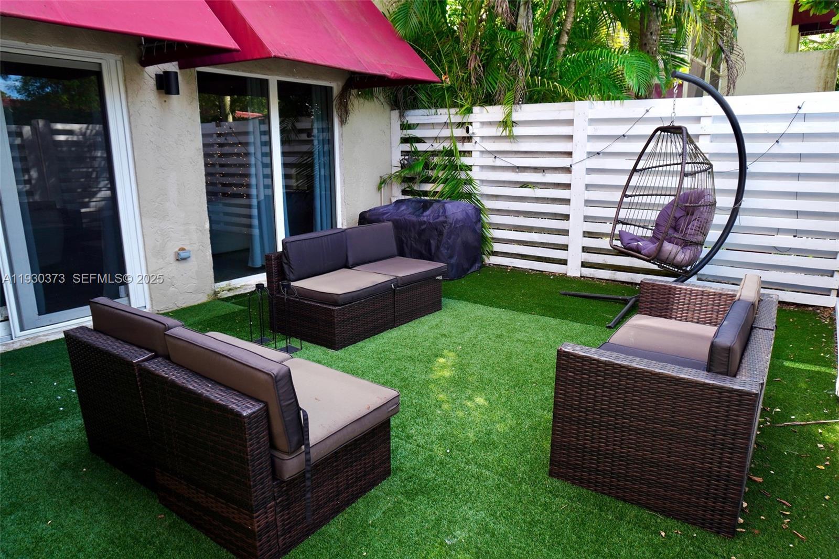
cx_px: 420
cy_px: 280
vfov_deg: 53.1
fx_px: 559
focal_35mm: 24
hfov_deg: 73.8
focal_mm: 16
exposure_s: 1/60
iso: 100
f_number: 5
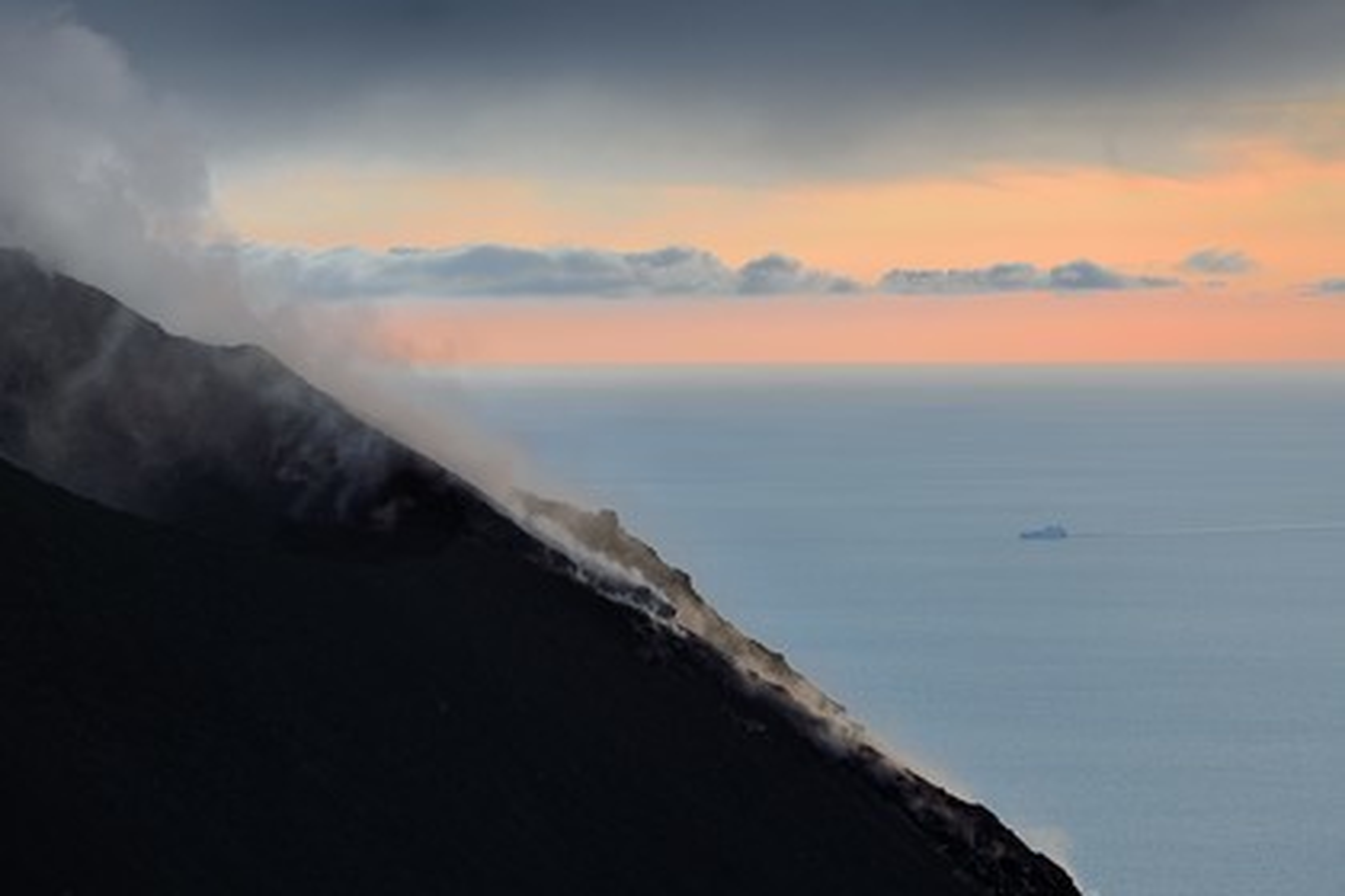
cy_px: 448
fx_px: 5230
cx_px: 672
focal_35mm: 140
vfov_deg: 9.8
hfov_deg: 14.7
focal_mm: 140
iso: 200
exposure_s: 1/640
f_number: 3.5
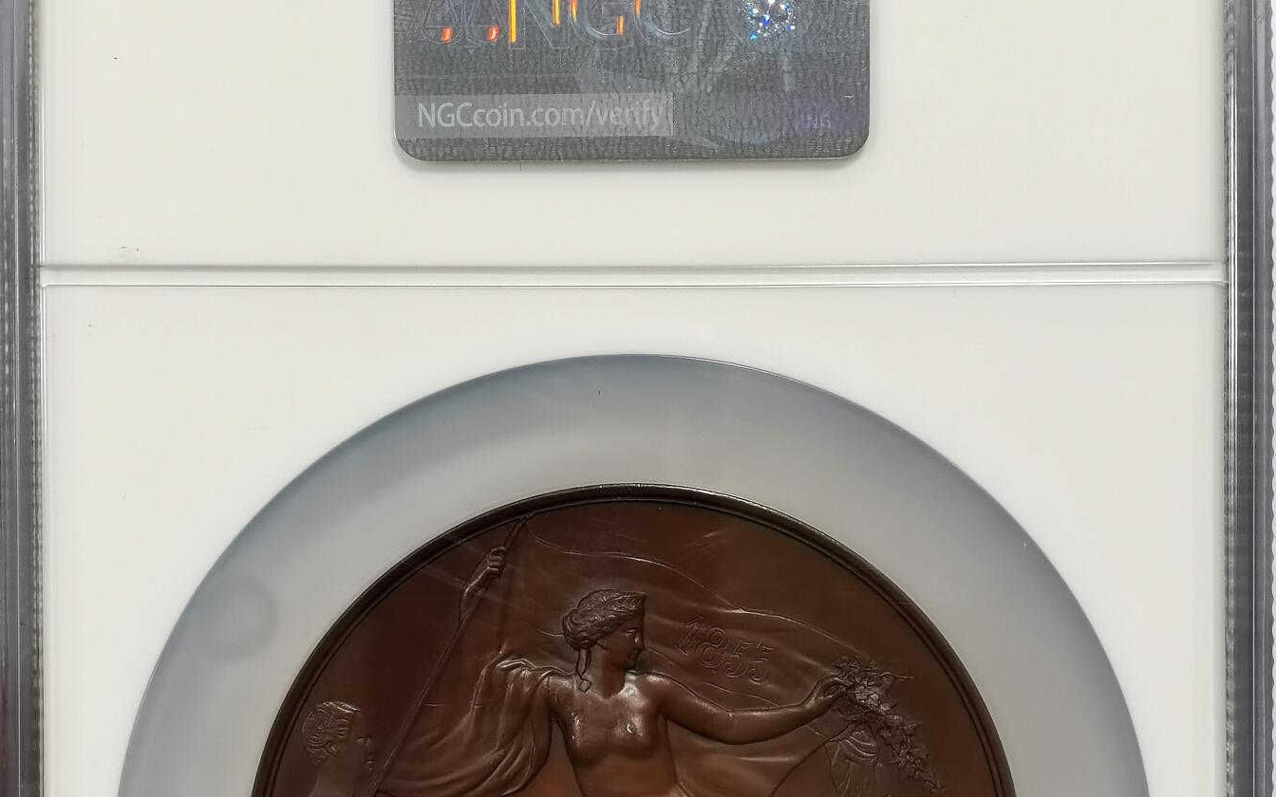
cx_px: 637
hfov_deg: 18.1
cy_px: 641
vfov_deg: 11.3
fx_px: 3999
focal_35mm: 115
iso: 320
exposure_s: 1/100
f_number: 16
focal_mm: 7.48
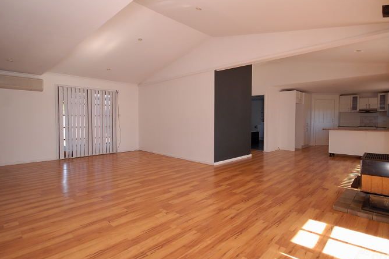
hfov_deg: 90.0
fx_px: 194
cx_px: 200
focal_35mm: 18
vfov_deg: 67.3
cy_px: 121
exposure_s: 1/80
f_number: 4.5
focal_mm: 10
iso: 320
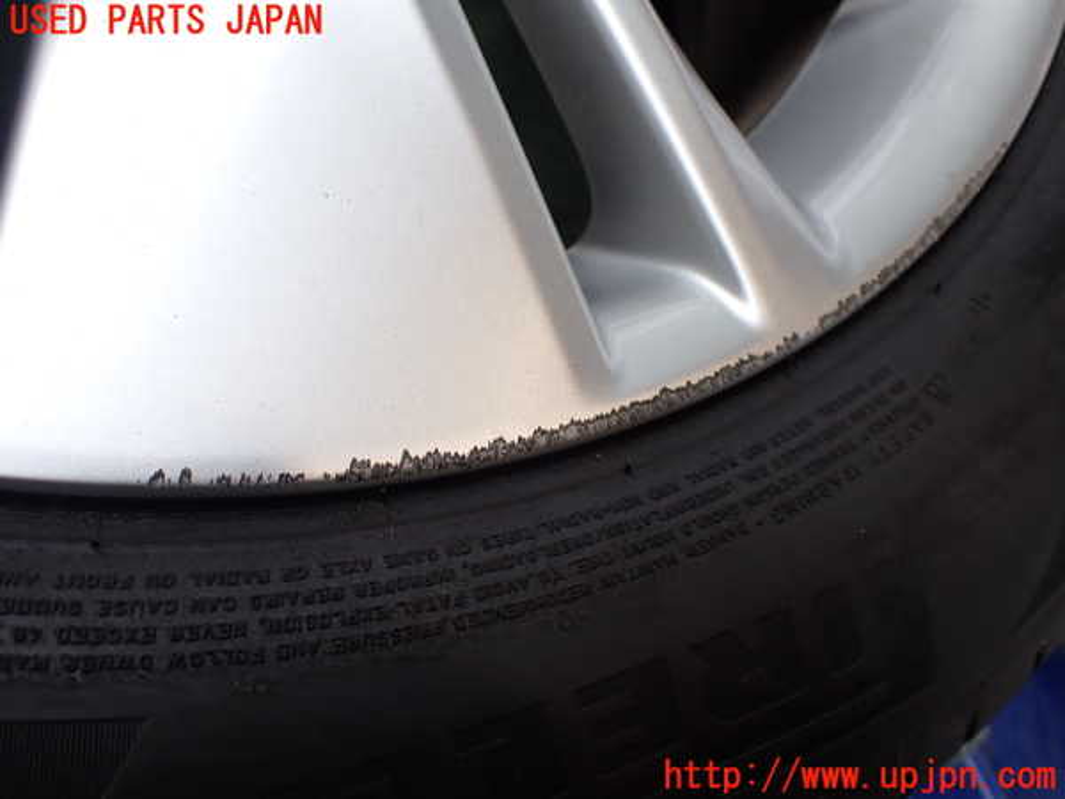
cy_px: 400
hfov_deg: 60.0
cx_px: 532
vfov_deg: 46.8
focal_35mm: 30
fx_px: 923
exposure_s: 1/125
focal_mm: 5.4
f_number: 2.3
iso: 100
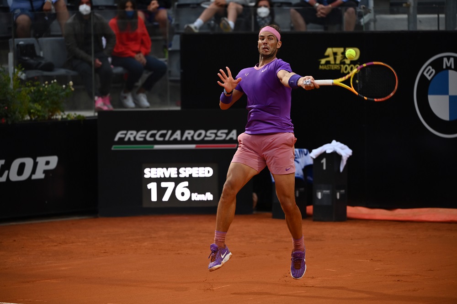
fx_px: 2919
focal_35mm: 230
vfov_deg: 6.0
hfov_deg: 9.0
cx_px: 228
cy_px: 152
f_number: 4
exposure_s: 1/1600
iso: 1250
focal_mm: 230
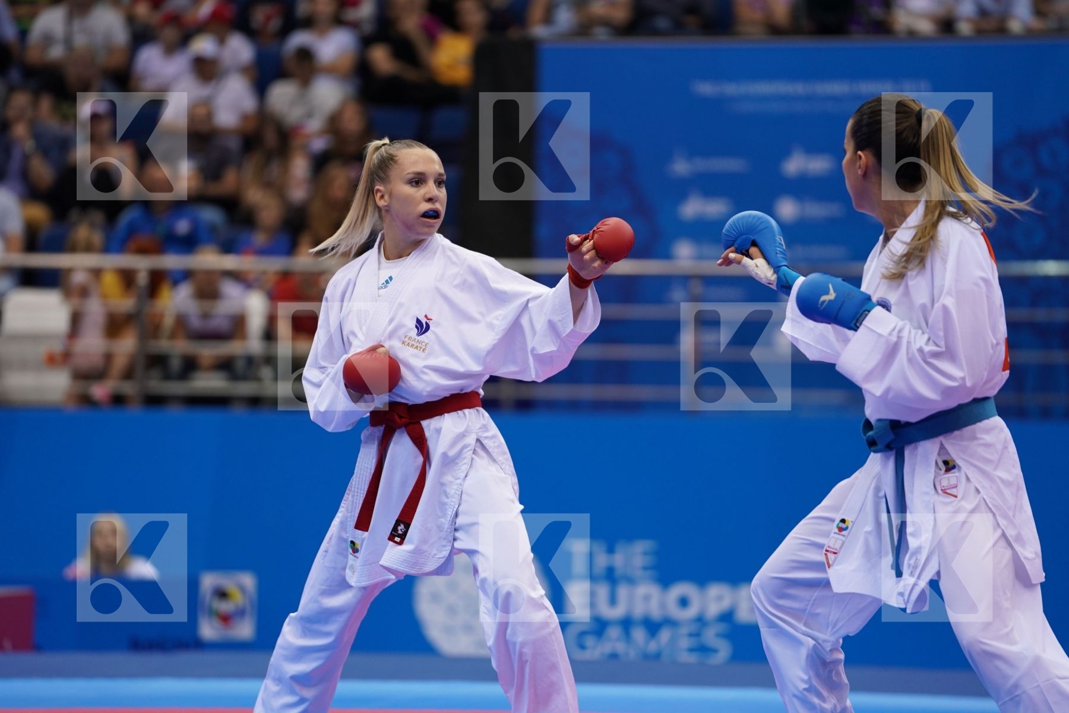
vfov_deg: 6.9
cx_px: 534
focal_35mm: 200
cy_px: 356
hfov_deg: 10.3
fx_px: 5938
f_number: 2.8
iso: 1000
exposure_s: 1/800
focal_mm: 200
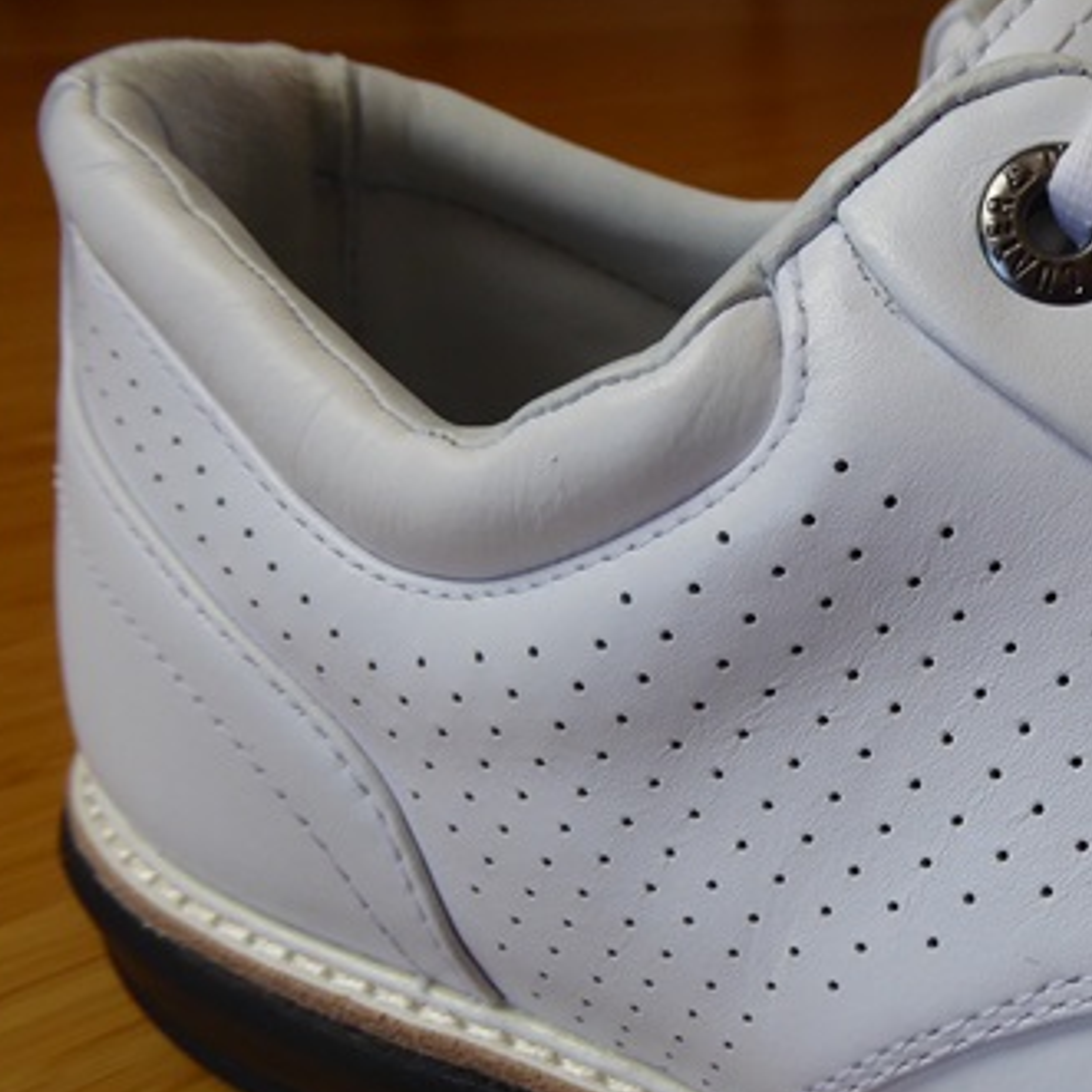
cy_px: 755
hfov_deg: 37.3
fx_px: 1499
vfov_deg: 39.4
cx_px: 990
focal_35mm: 42
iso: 160
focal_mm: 4.3
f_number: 3.3
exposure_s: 1/60
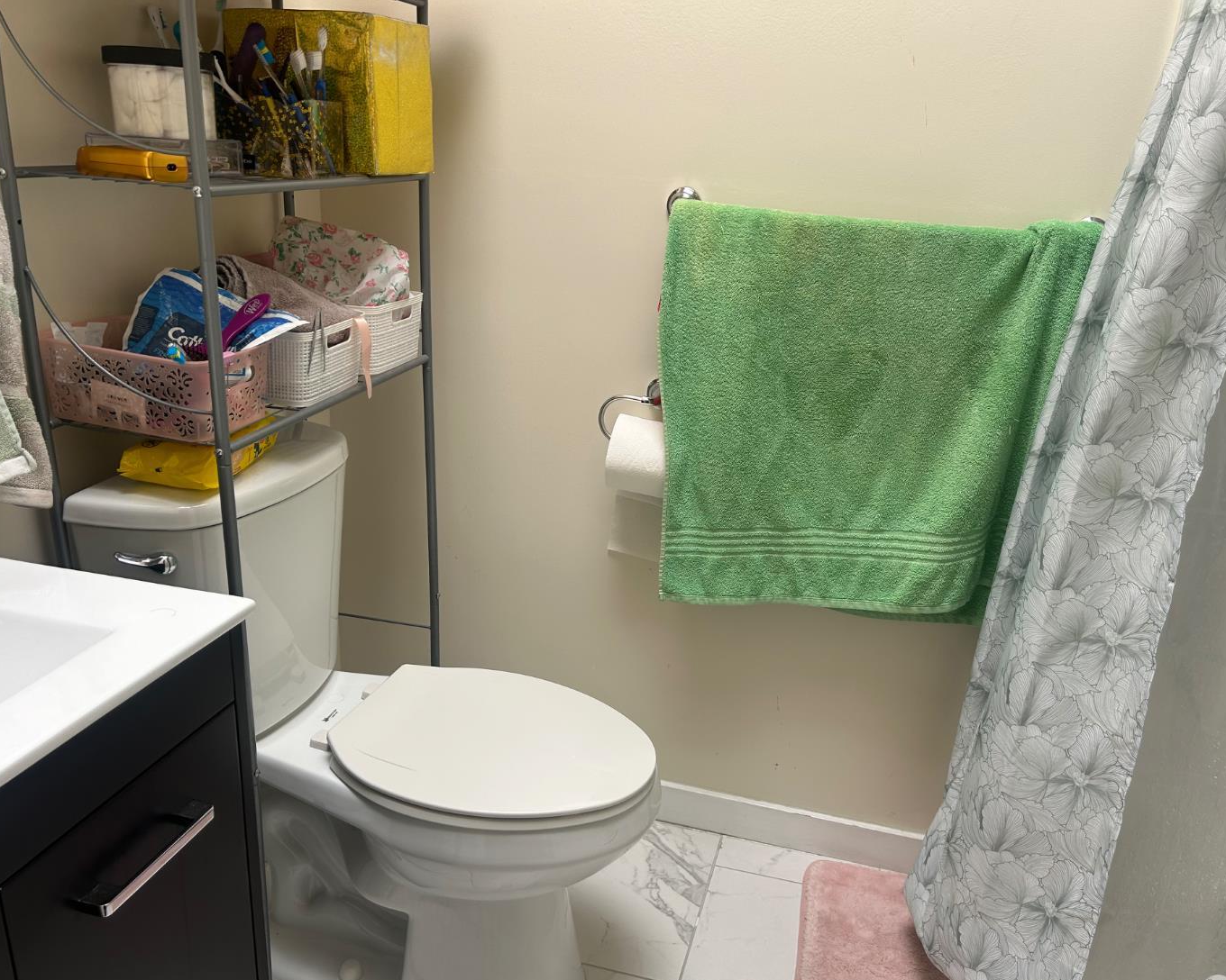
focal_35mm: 28
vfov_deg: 51.5
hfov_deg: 62.1
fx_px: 1016
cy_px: 506
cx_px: 667
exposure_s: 1/175
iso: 40
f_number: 1.5
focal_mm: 5.7
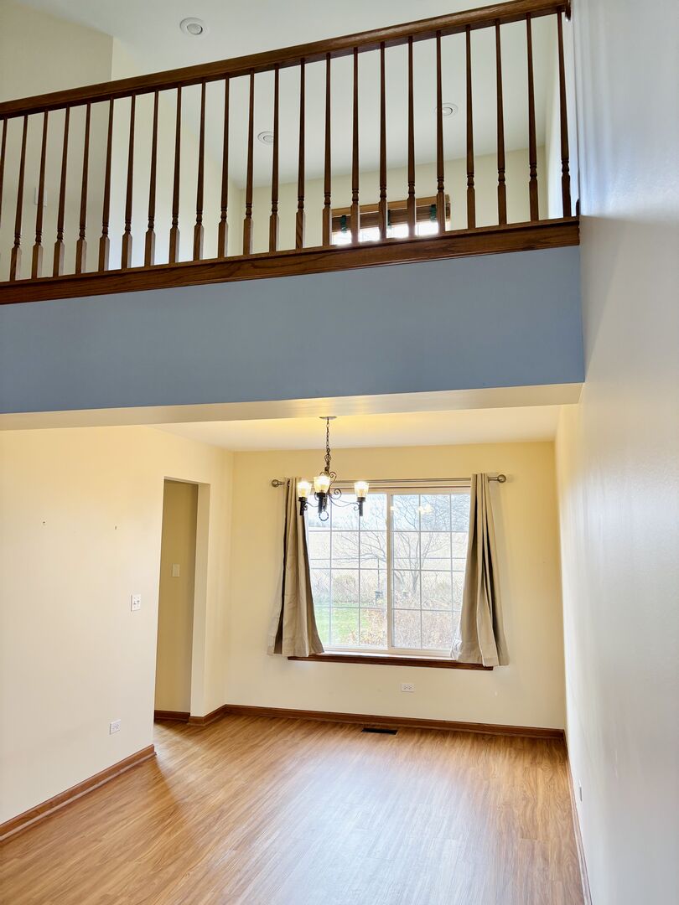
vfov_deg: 67.3
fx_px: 680
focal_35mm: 26
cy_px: 452
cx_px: 340
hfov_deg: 53.1
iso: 80
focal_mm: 5.96
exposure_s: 1/120
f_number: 1.6
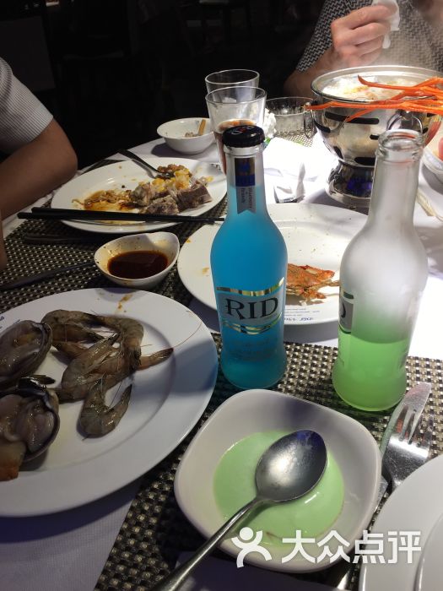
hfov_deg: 48.2
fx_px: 495
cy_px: 296
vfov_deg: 61.7
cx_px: 222
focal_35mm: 29
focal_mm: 4.15
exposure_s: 1/100
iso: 25
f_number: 2.2
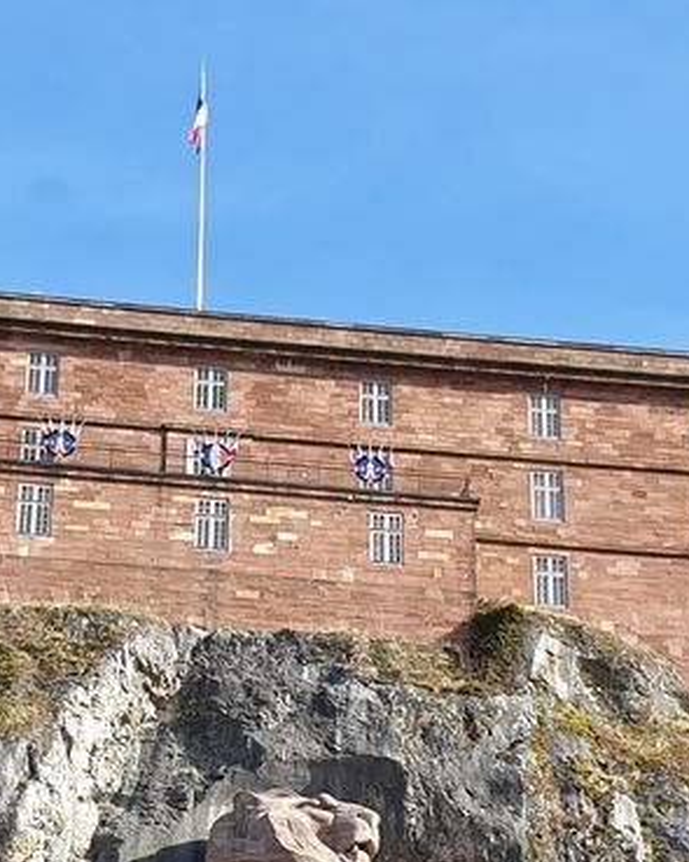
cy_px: 605
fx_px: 1403
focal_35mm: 55
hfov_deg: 27.4
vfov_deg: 33.7
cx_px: 217
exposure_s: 1/531
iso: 50
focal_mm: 4.3
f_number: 2.4
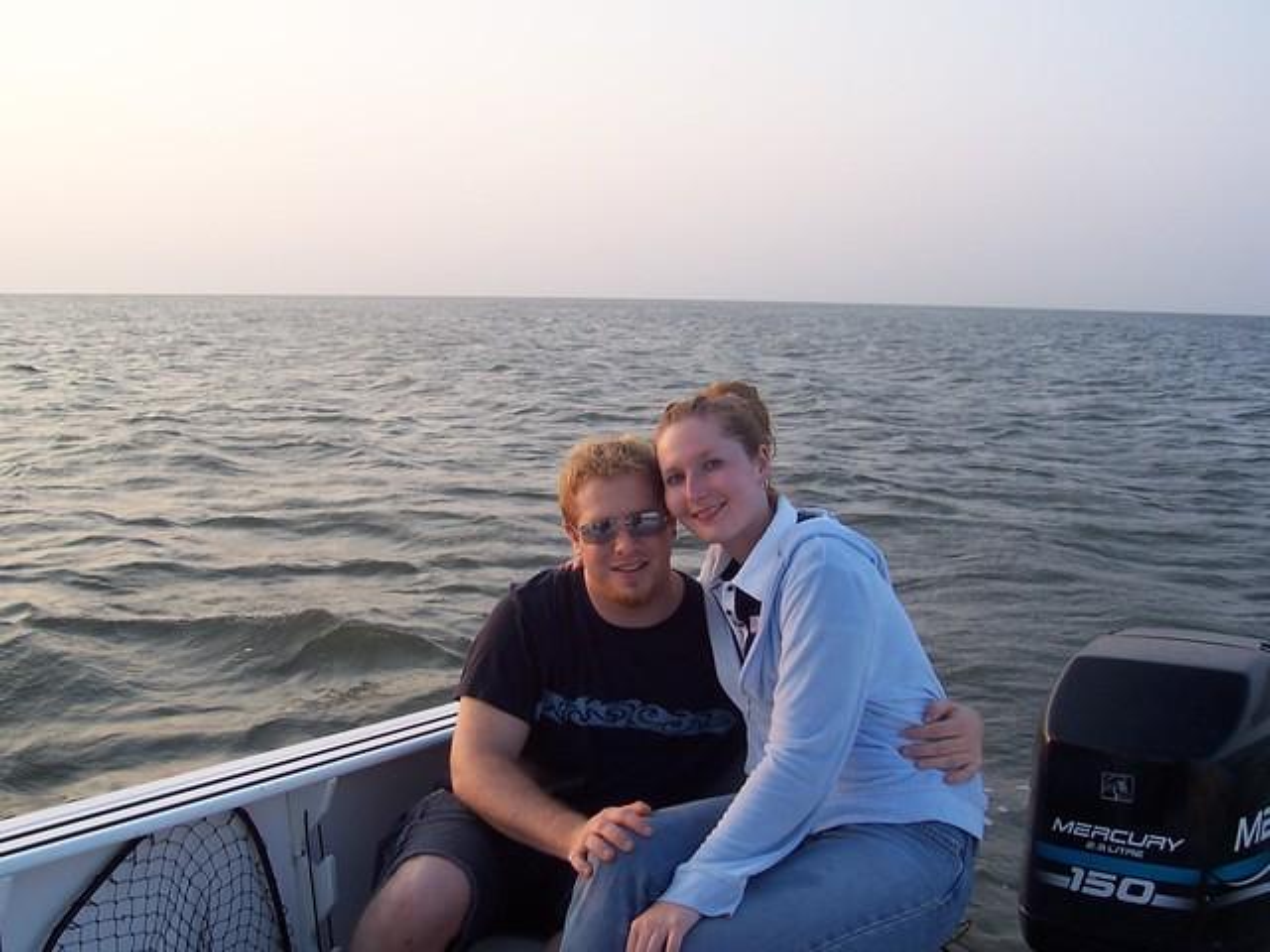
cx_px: 635
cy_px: 476
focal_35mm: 37
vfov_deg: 38.7
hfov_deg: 50.1
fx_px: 1357
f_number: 2.8
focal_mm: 5.6
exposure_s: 1/250
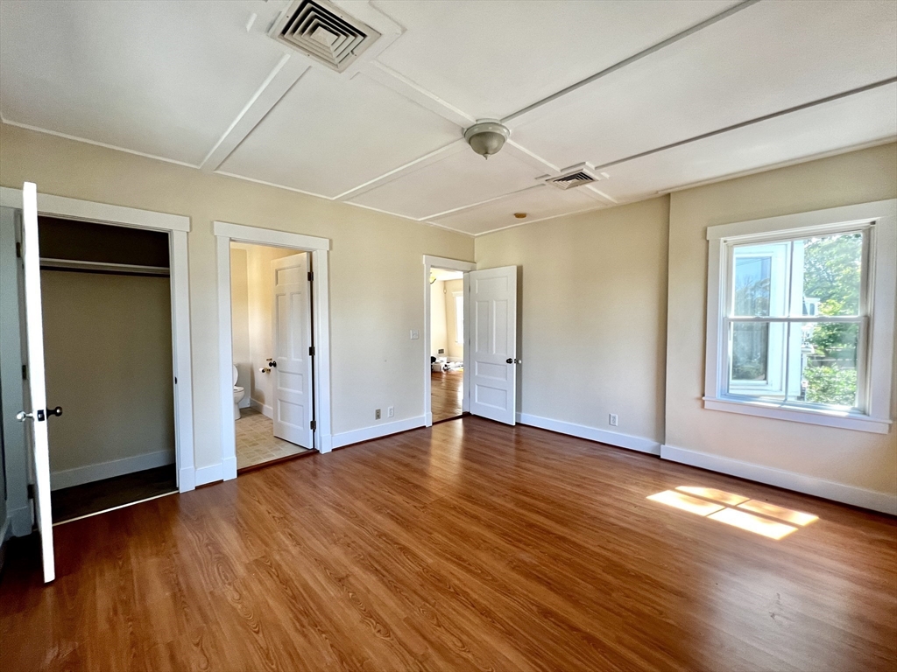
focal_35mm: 13
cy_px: 336
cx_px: 448
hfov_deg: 106.2
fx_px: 337
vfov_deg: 89.9
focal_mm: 1.57
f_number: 1.8
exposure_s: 1/120
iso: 125
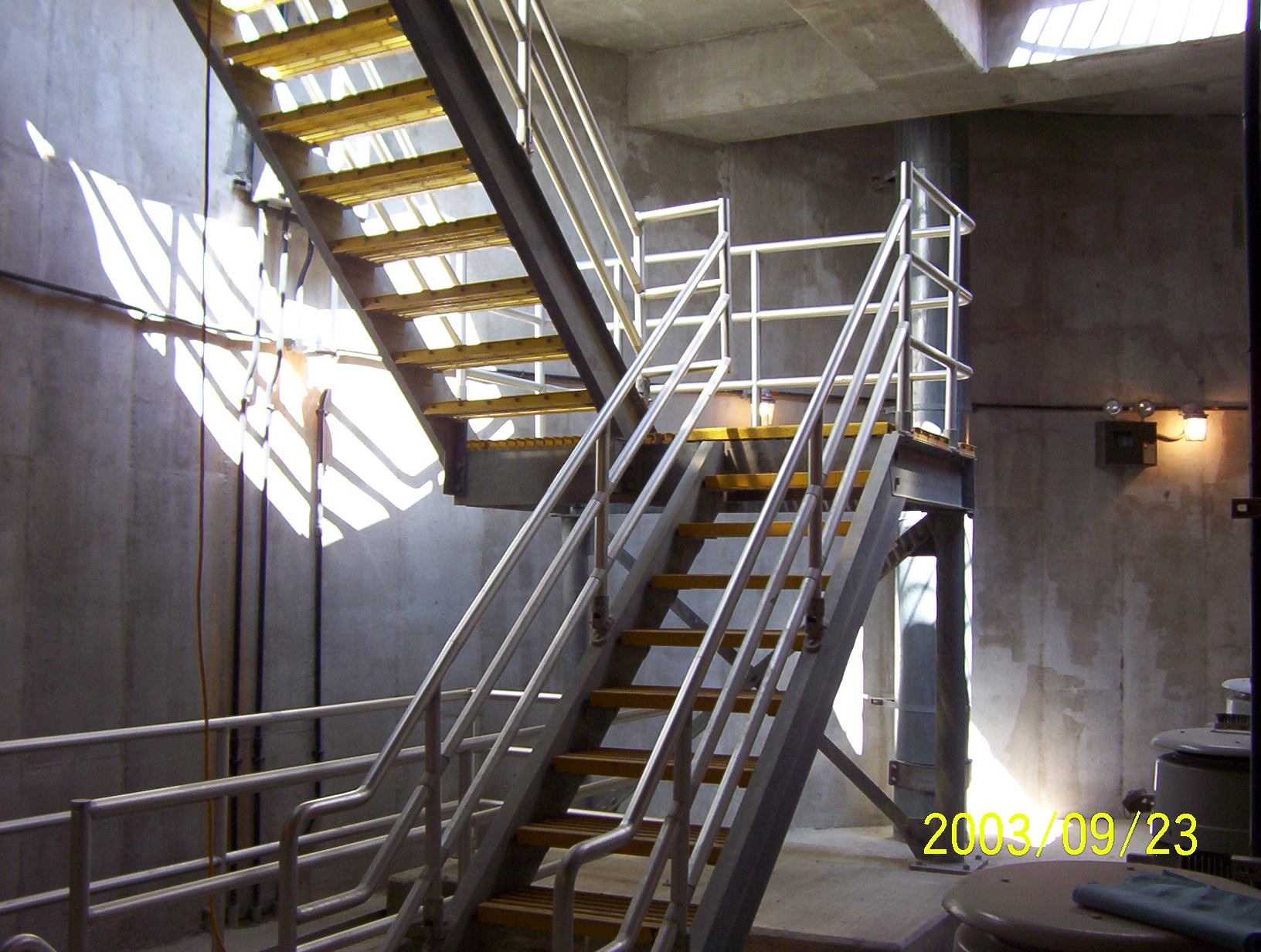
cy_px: 476
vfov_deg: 39.8
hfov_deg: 51.2
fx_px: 1315
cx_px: 630
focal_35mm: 36
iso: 100
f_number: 2.76
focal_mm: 5.54
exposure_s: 1/139
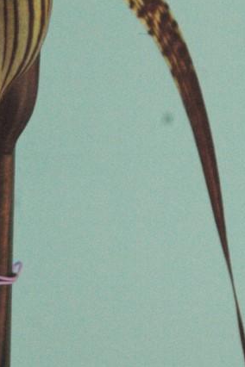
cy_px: 79
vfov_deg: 4.4
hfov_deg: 2.9
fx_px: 4787
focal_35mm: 469
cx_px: 3
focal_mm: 130
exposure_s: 1/800
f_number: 7.1
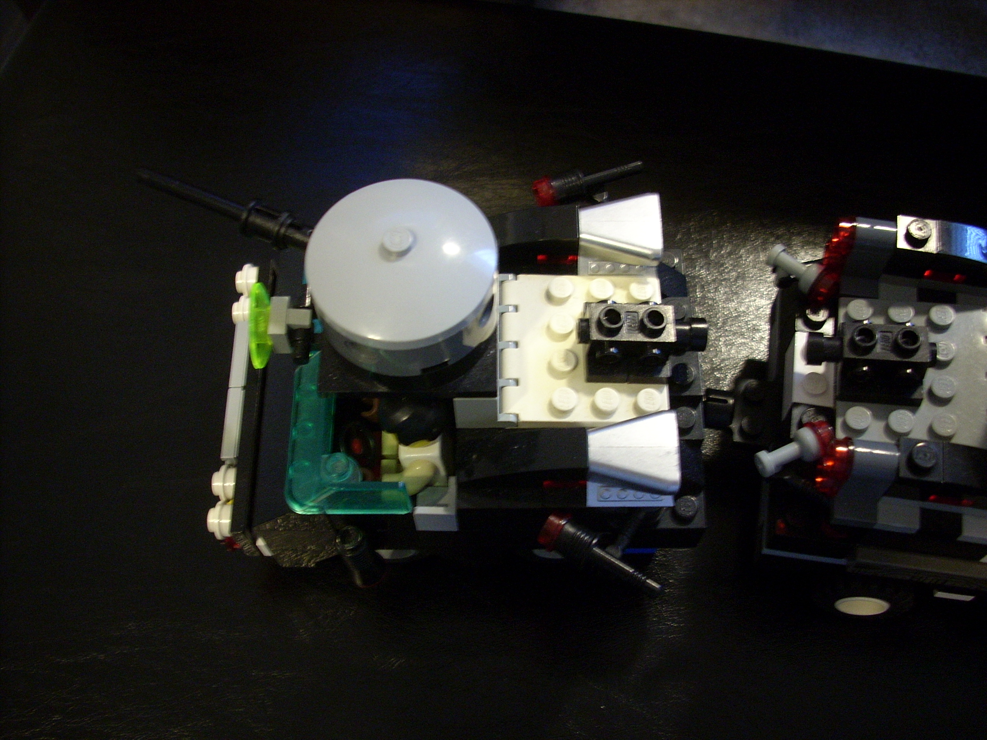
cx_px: 494
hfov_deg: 50.1
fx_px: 1055
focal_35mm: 37
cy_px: 370
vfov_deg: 38.7
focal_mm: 6.2
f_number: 2.8
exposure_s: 1/13.5
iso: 200
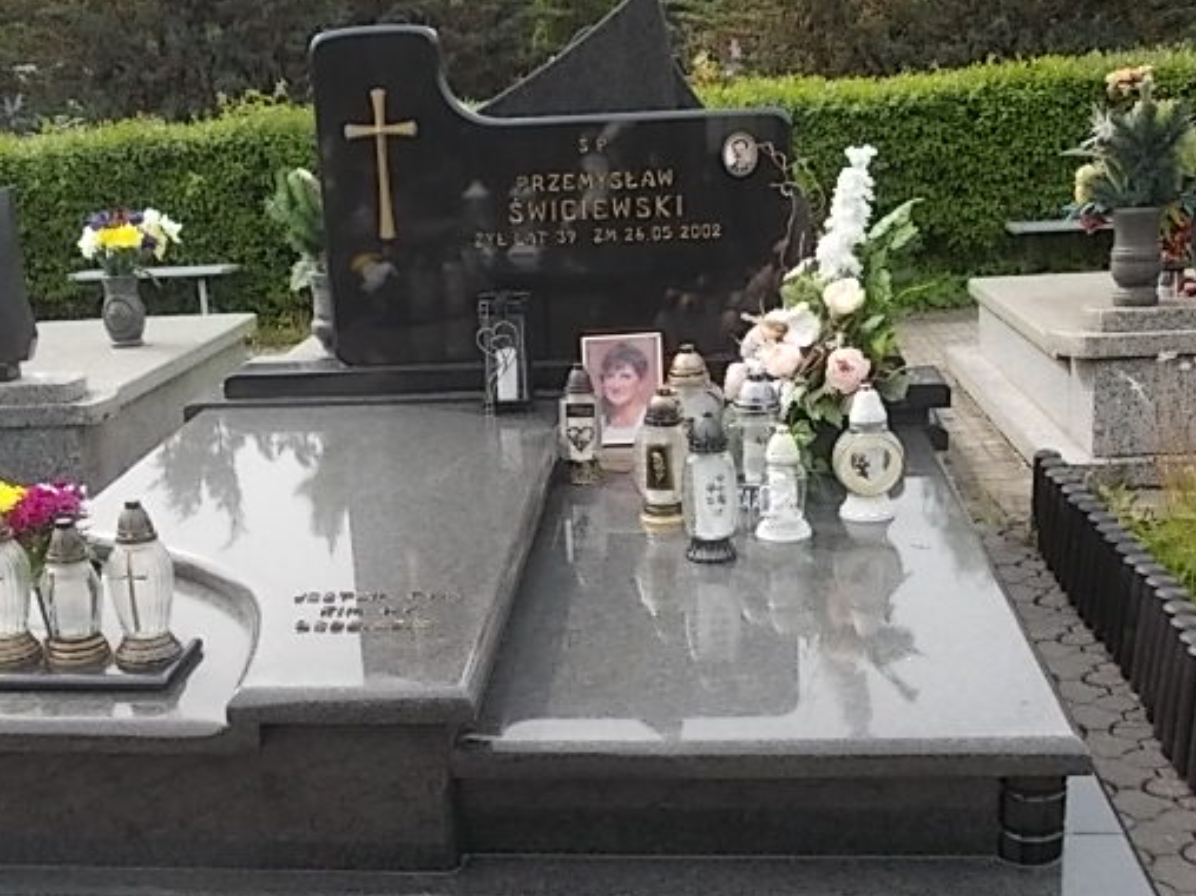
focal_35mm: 48
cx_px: 514
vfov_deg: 30.2
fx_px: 1658
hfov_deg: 39.6
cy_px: 512
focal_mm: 5.3
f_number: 3.1
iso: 80
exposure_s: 1/400
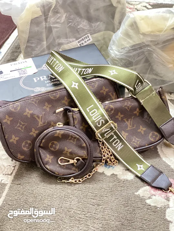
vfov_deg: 36.8
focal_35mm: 52
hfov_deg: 28.0
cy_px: 116
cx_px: 87
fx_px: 349
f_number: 2
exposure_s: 1/20
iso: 400
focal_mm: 6
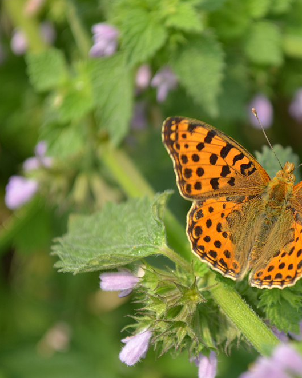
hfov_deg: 12.8
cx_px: 264
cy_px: 190
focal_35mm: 120
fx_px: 1337
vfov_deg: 16.1
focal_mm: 55
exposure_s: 1/125
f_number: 5.6
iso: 100
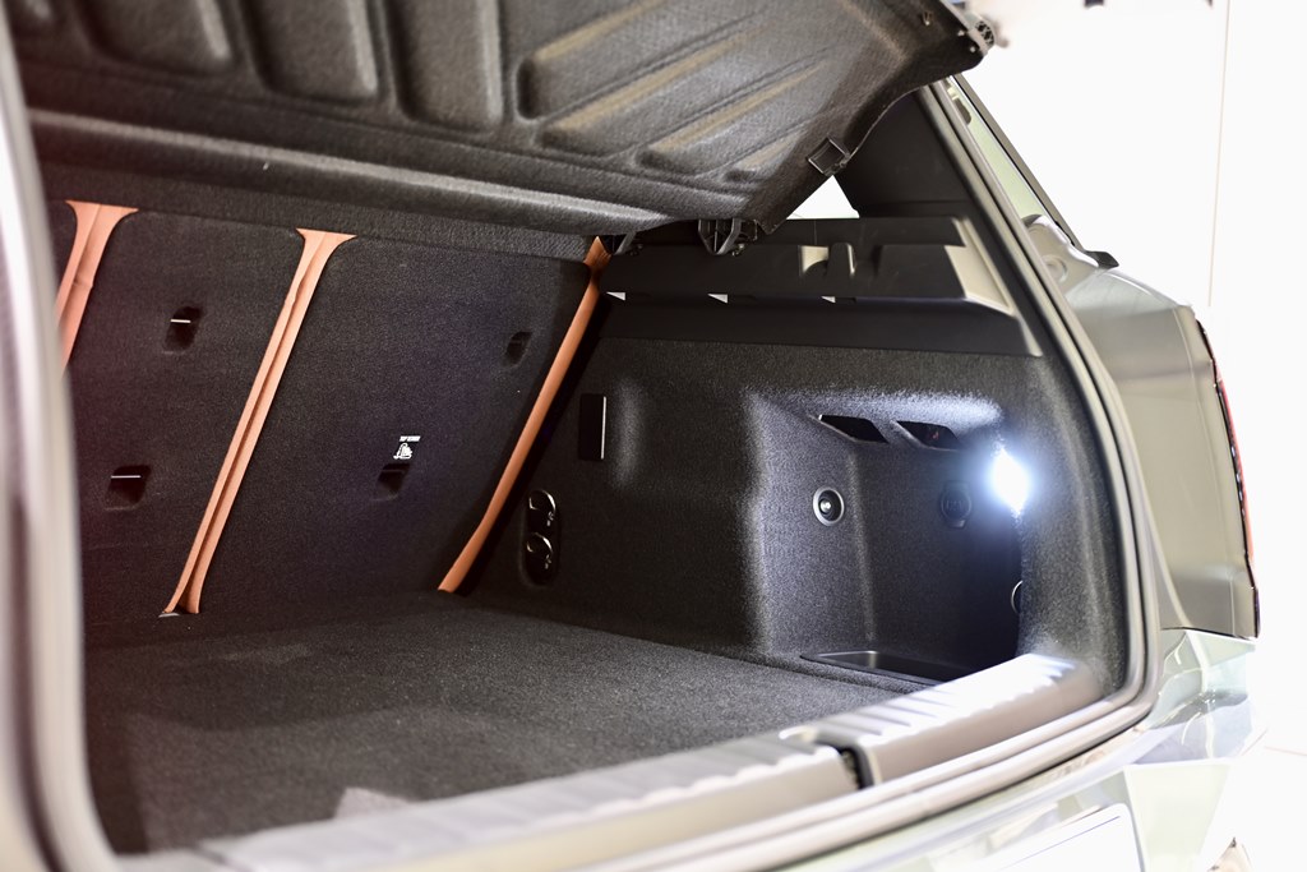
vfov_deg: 32.6
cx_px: 654
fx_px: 1489
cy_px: 436
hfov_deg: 47.4
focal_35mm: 41
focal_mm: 41
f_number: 2.8
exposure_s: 1/4
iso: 500
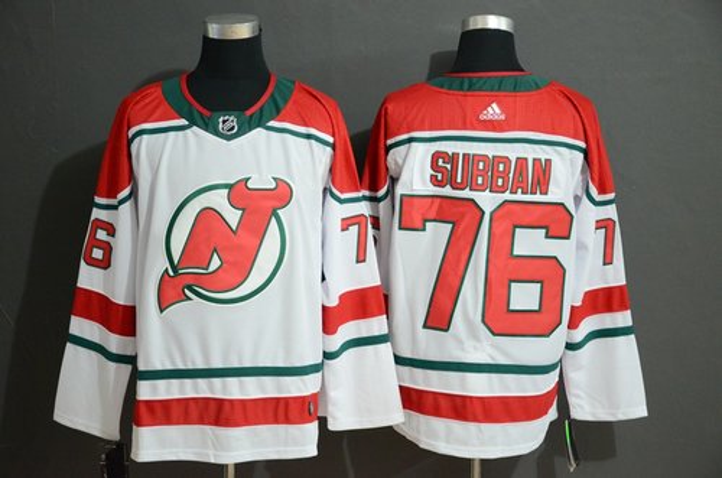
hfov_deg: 27.0
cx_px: 361
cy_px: 239
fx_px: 1501
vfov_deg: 18.1
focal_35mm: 75
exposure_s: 1/25
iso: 4000
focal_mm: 50
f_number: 4.8
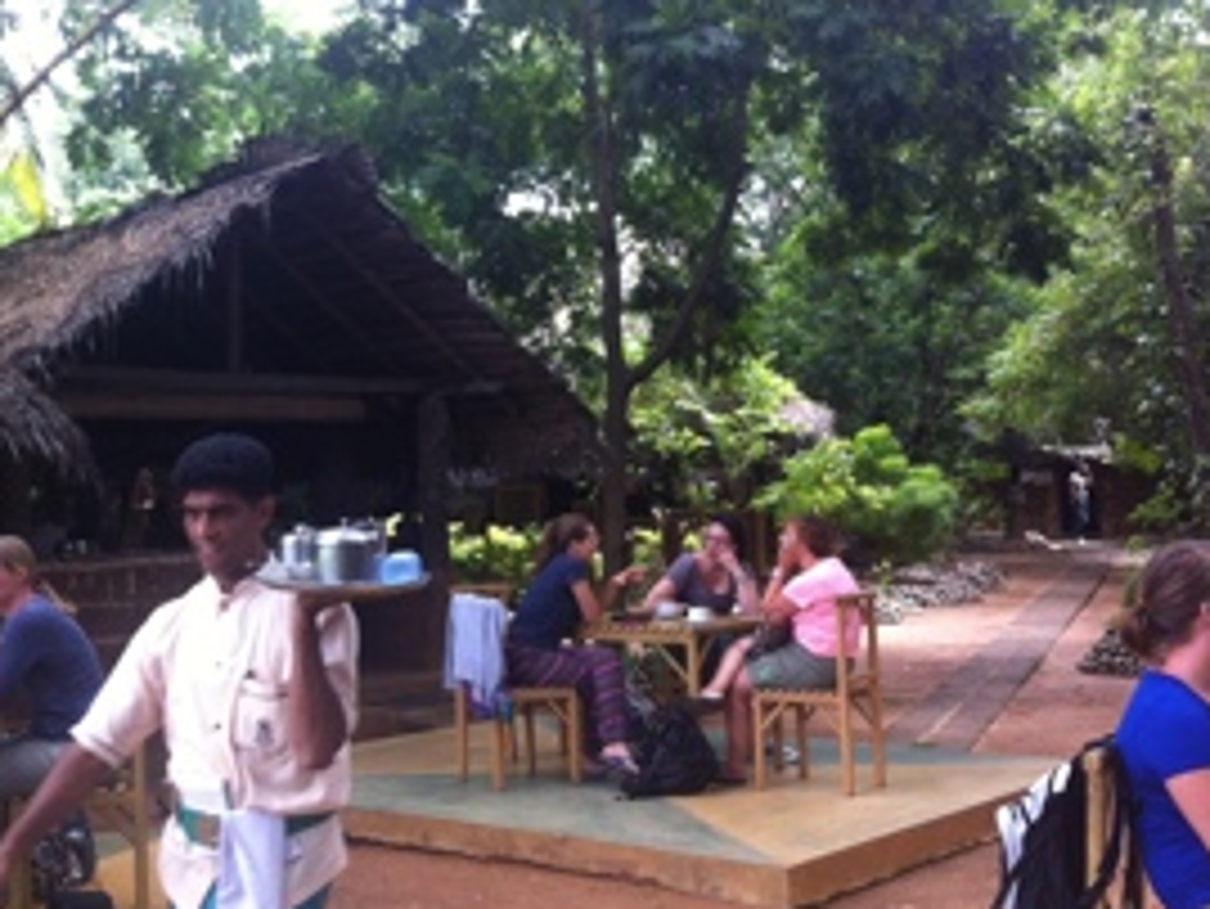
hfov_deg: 36.2
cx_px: 360
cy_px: 423
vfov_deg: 28.0
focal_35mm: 52
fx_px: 1818
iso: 80
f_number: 2.8
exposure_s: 1/82
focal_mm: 3.85
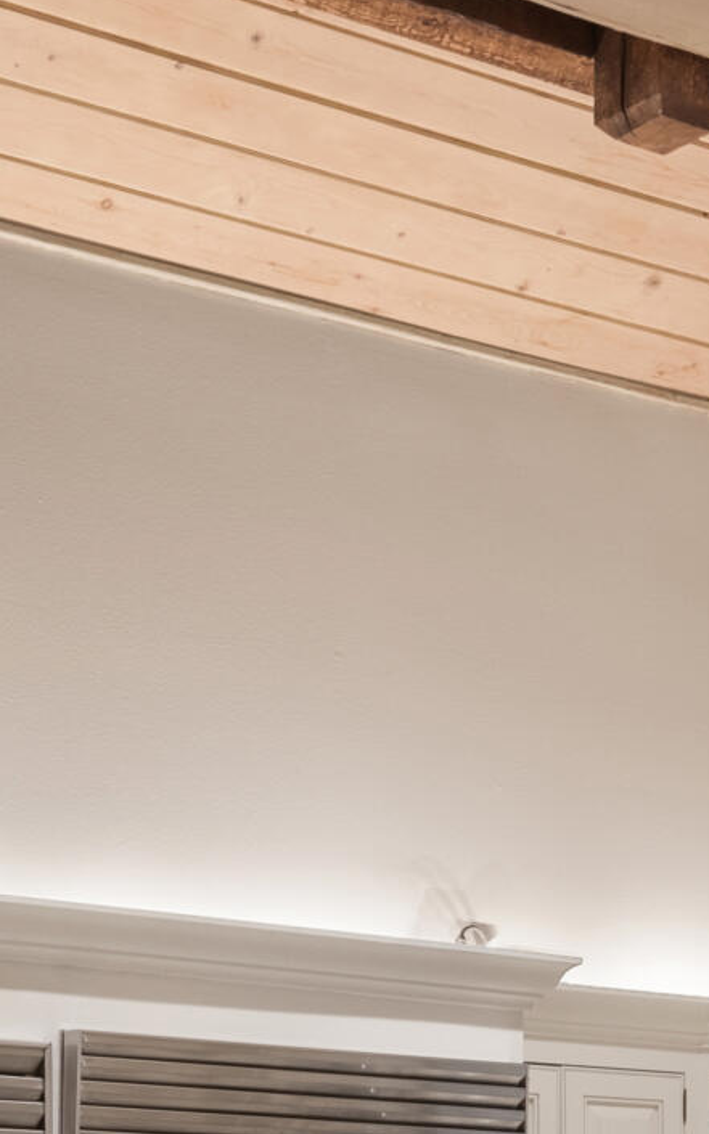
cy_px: 1457
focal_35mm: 104
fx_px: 3217
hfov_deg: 12.6
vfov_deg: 18.6
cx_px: 264
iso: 500
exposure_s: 1.3
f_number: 7.1
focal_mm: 24
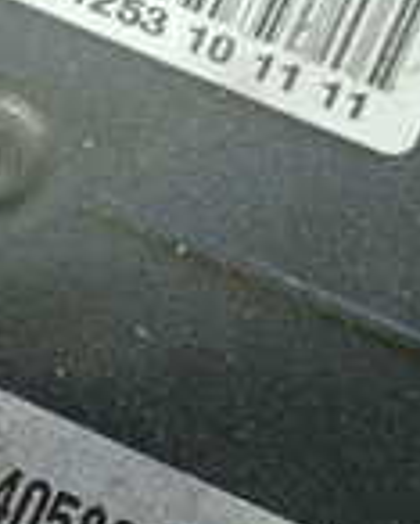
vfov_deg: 16.0
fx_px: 1863
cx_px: -18
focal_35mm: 120
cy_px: 294
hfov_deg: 12.7
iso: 400
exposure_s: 1/30
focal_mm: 5.4
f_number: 2.3
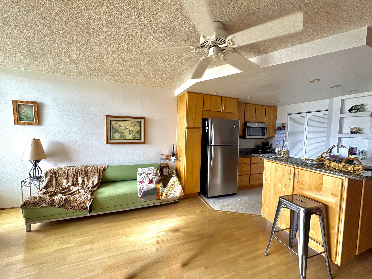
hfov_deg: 102.1
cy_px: 140
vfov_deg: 85.7
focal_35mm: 14
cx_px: 186
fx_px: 150
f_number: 2.2
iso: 200
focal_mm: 2.22
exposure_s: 1/99
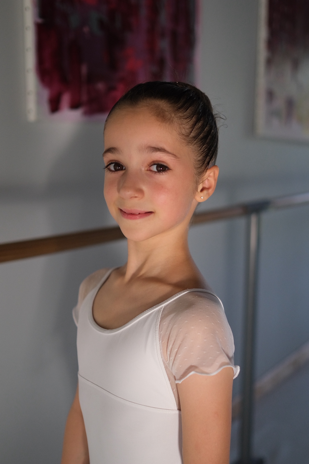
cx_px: 154
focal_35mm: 35
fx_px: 451
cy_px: 232
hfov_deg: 37.9
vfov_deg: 54.4
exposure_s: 1/2000
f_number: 1.4
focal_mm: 23
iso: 800
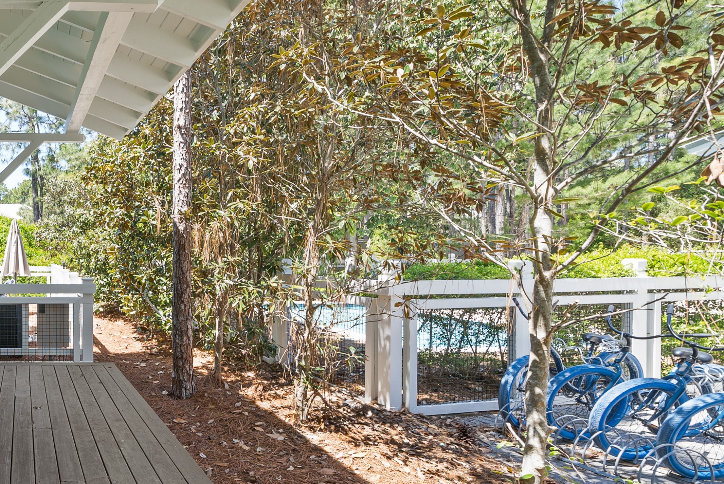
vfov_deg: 55.2
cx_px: 30
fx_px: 463
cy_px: 254
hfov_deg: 60.0
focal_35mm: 23
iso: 64
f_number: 7.1
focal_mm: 12
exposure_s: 1/15
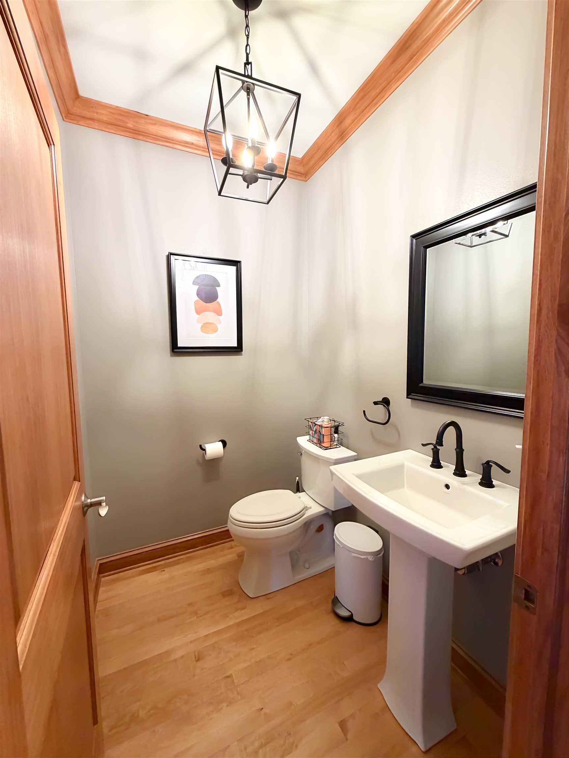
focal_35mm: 14
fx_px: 307
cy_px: 379
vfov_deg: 102.1
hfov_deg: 85.7
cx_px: 284
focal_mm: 2.22
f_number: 2.2
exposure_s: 1/60
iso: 200
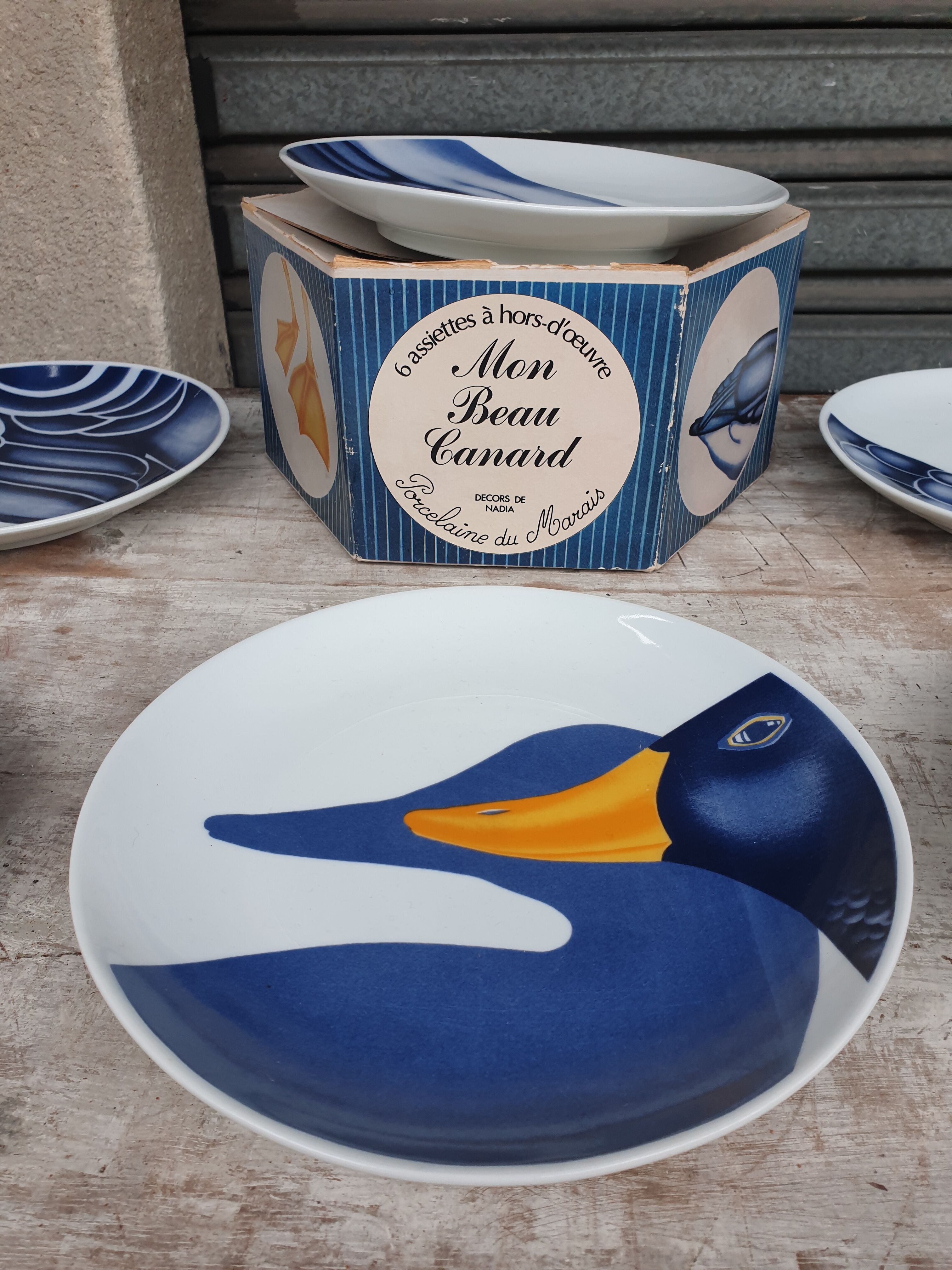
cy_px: 635
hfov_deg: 53.1
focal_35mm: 26
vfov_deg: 67.3
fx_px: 953
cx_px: 476
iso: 80
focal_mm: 4.3
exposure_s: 1/100
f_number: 2.4
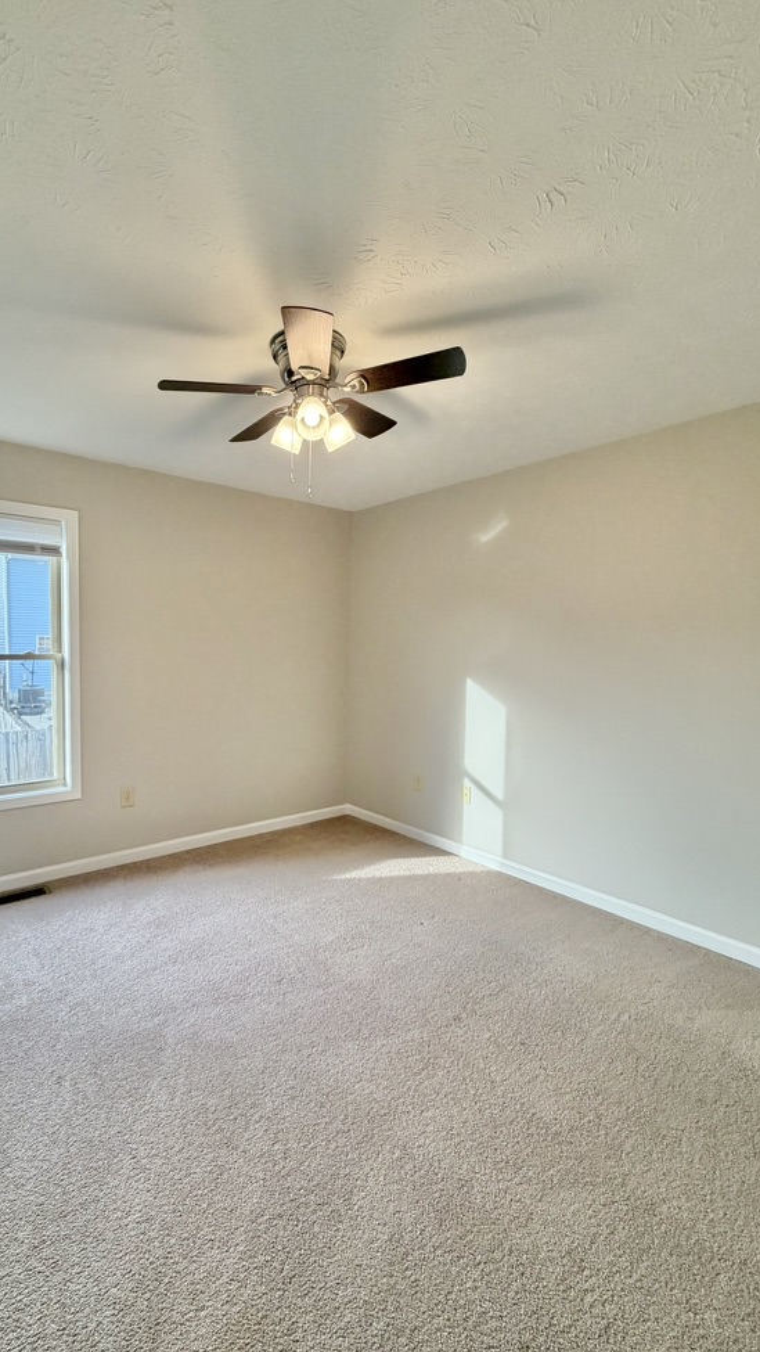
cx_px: 299
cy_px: 687
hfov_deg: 66.4
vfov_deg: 99.4
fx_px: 573
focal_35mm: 16
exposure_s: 1/120
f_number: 2.2
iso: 200
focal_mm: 2.22
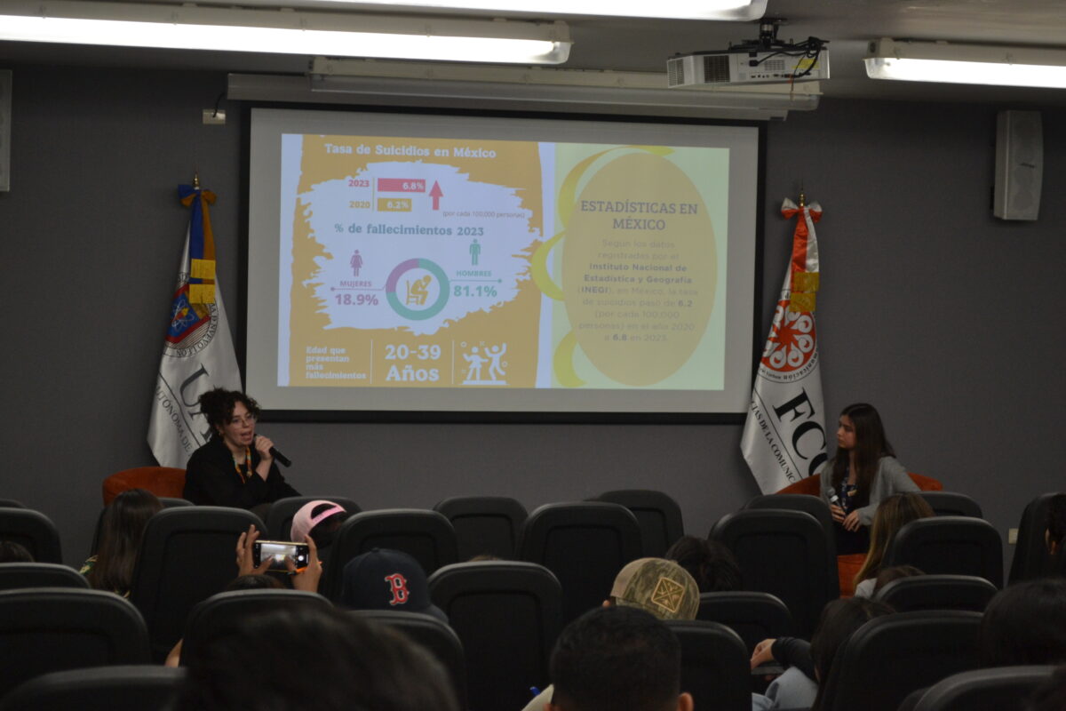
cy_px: 356
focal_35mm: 82
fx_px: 2443
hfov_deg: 24.6
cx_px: 533
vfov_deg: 16.6
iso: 720
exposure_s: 1/100
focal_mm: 55
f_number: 5.6
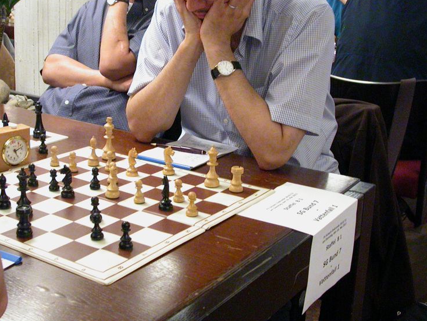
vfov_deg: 27.4
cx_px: 186
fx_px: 654
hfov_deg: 36.1
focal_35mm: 53
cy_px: 114
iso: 400
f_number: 2.6
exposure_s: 1/31.3
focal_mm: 7.85
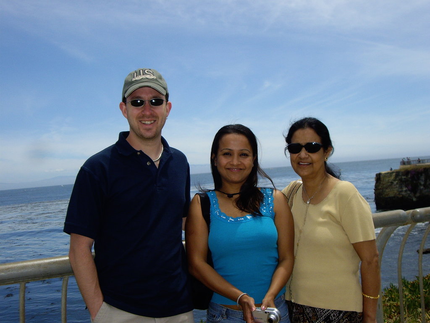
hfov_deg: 40.4
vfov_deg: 30.9
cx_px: 215
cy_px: 162
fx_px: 584
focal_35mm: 47
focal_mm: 7.6
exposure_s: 1/1000
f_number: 4.8
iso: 100
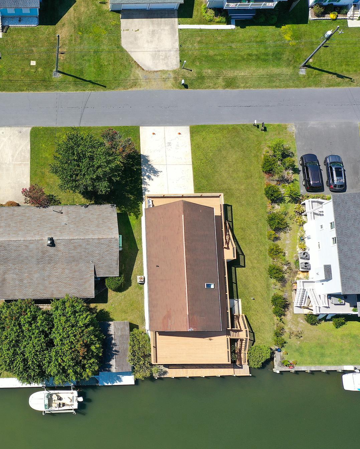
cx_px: 53
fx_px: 533
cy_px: 224
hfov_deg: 35.6
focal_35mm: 40
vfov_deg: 45.8
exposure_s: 1/320
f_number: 5.6
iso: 100
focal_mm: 10.26
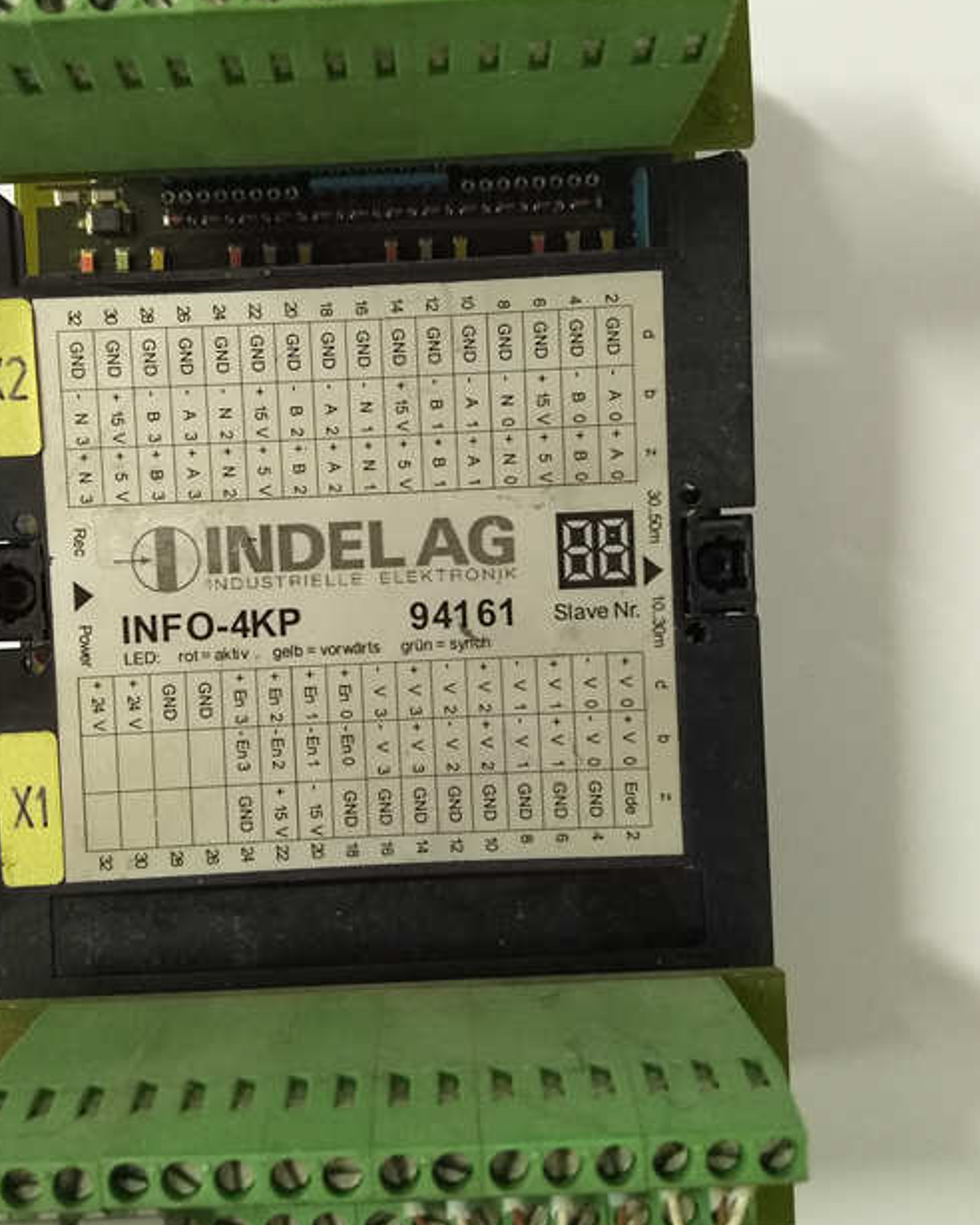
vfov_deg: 54.1
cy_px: 550
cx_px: 408
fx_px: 1196
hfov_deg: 44.4
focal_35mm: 33
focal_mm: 3.63
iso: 399
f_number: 1.8
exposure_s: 1/33.3
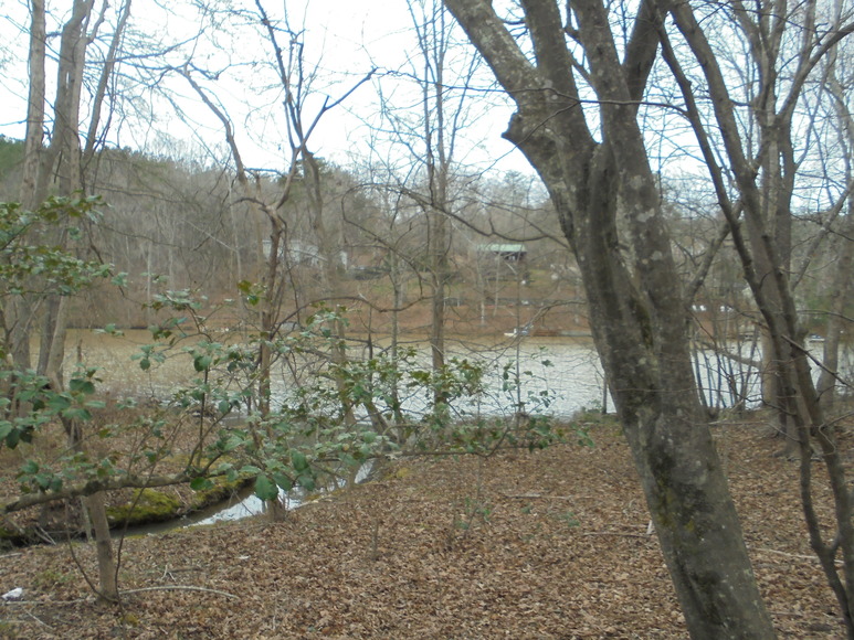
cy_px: 320
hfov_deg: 54.0
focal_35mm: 34
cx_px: 427
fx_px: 839
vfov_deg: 41.8
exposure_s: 1/250
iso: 200
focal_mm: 6.1
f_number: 4
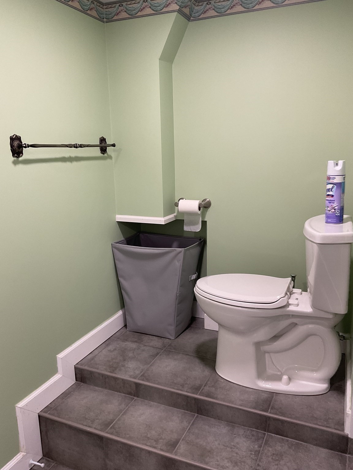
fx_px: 394
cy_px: 235
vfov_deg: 61.7
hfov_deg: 48.2
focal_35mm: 29
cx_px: 176
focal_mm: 3
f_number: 1.8
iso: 80
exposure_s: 1/60
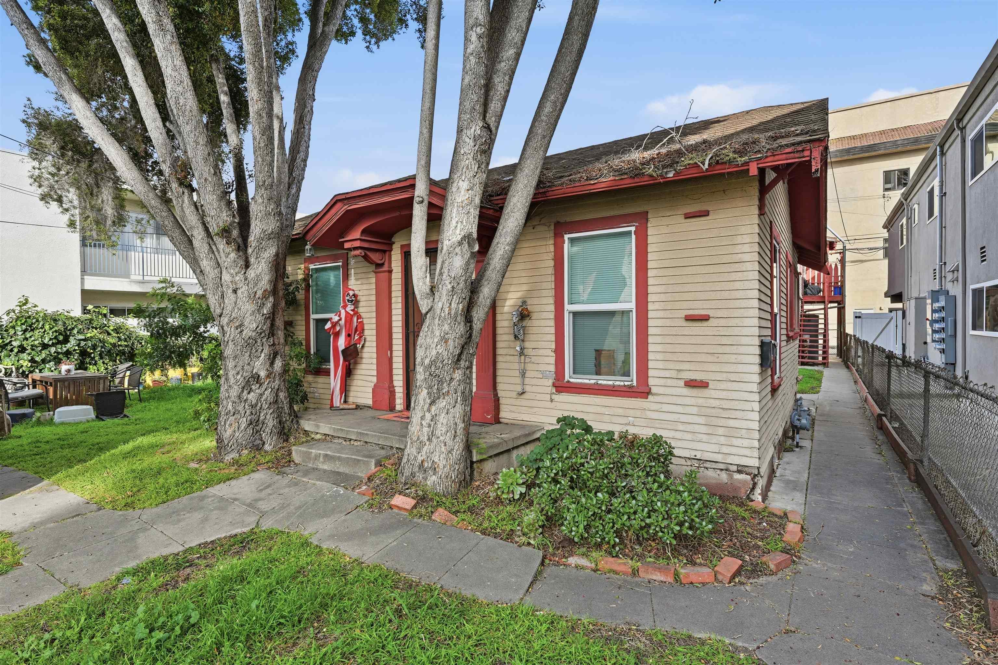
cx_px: 499
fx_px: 471
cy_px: 332
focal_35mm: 17
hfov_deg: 93.3
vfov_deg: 70.4
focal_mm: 17
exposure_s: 1/640
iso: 100
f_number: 8
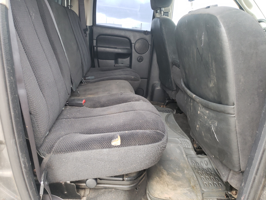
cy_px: 100
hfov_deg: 67.3
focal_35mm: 26
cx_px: 133
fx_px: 200
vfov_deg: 53.1
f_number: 1.5
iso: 106
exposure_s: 1/60.2
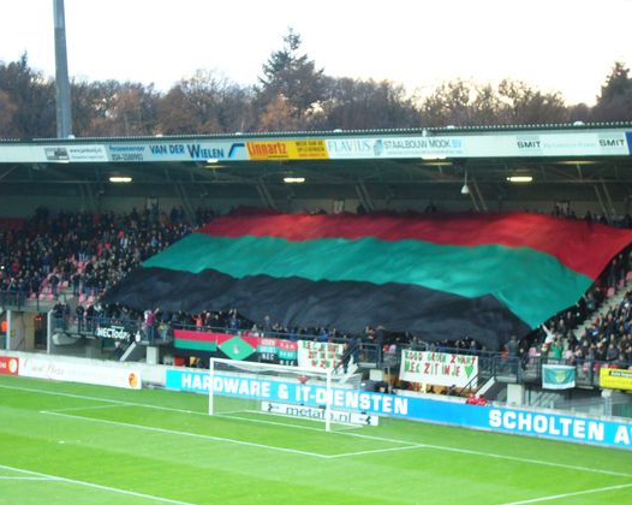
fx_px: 1701
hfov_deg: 21.0
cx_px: 303
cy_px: 249
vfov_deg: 16.9
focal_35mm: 91
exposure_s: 1/8
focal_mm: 14.3
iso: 200
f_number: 4.6
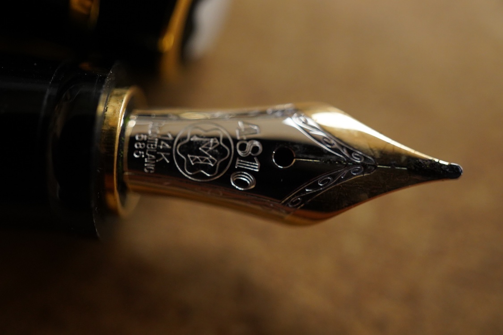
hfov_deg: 43.6
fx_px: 629
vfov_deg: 29.9
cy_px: 168
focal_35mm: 45
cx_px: 252
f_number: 8
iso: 2500
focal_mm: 30
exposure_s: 1/200
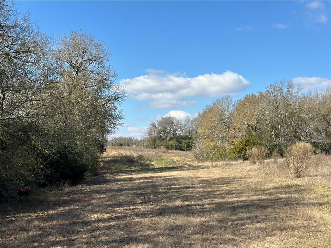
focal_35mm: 48
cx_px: 166
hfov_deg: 39.7
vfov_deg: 30.3
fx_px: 459
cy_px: 124
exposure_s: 1/5263
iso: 100
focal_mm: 6.86
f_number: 1.78
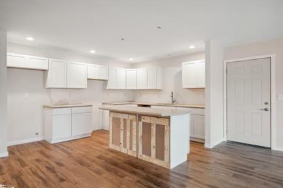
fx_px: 165
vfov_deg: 59.5
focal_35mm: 21
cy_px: 92
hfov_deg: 81.2
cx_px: 142
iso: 800
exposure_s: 1/15
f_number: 8
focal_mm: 20
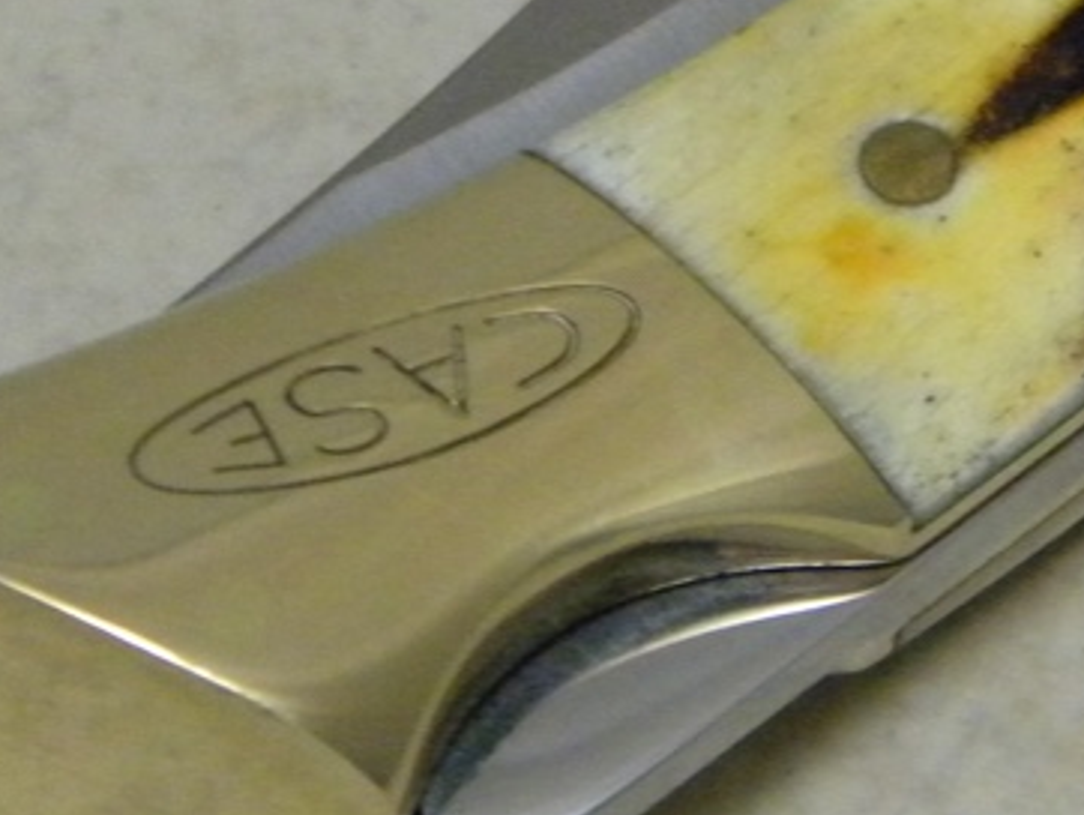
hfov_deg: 6.8
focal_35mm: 290
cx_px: 1045
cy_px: 0
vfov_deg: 5.1
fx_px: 9087
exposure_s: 1/54
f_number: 4.7
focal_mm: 19
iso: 800
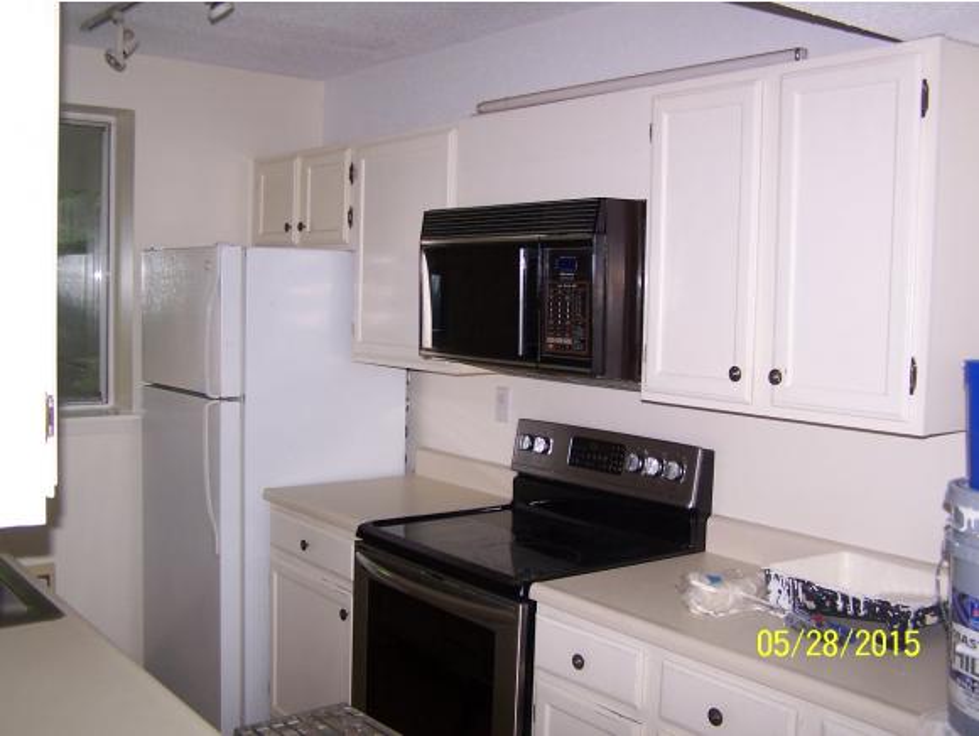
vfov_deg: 37.8
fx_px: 1076
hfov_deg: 48.9
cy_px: 368
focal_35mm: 38
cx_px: 490
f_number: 2.8
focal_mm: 6.3
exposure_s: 1/60
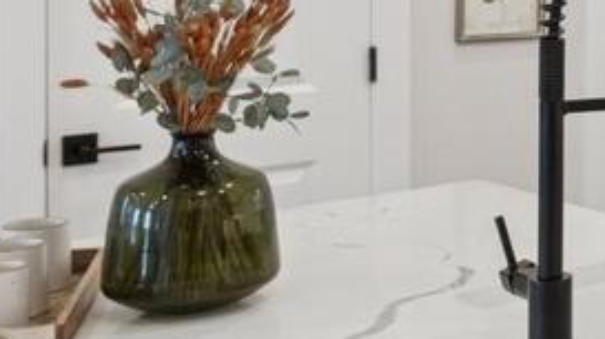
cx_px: 968
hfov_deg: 20.8
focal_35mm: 83
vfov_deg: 13.9
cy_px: -109
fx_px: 1330
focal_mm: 10
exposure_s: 1/60
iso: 400
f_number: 7.1
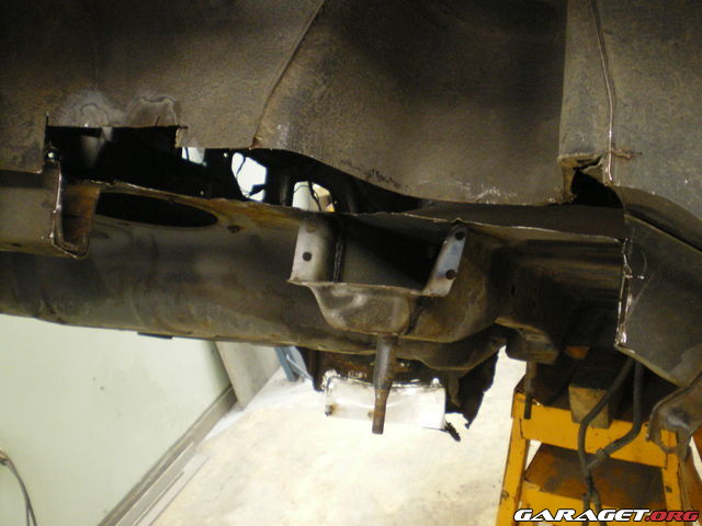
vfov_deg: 37.7
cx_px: 351
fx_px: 771
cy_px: 263
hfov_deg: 49.0
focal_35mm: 38
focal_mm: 6.3
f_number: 3.1
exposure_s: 1/20
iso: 400
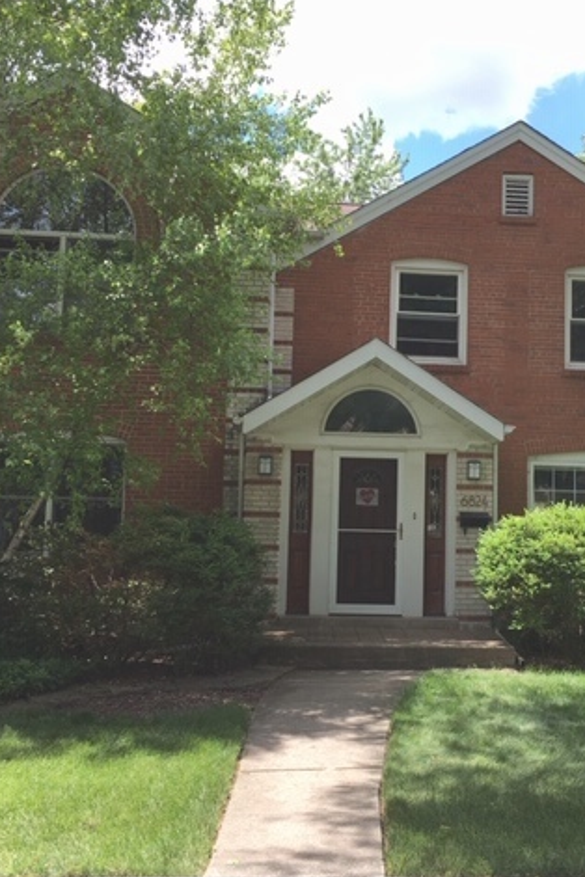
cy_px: 439
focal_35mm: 41
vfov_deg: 47.4
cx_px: 386
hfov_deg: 32.4
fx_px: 999
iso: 25
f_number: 2.2
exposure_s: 1/493
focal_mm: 4.15
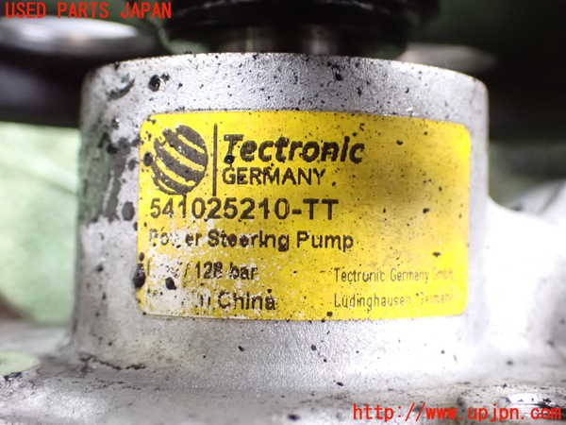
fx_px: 768
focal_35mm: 47
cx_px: 283
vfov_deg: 30.9
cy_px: 212
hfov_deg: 40.4
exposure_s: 1/40
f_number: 3.1
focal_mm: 8.4
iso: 1600
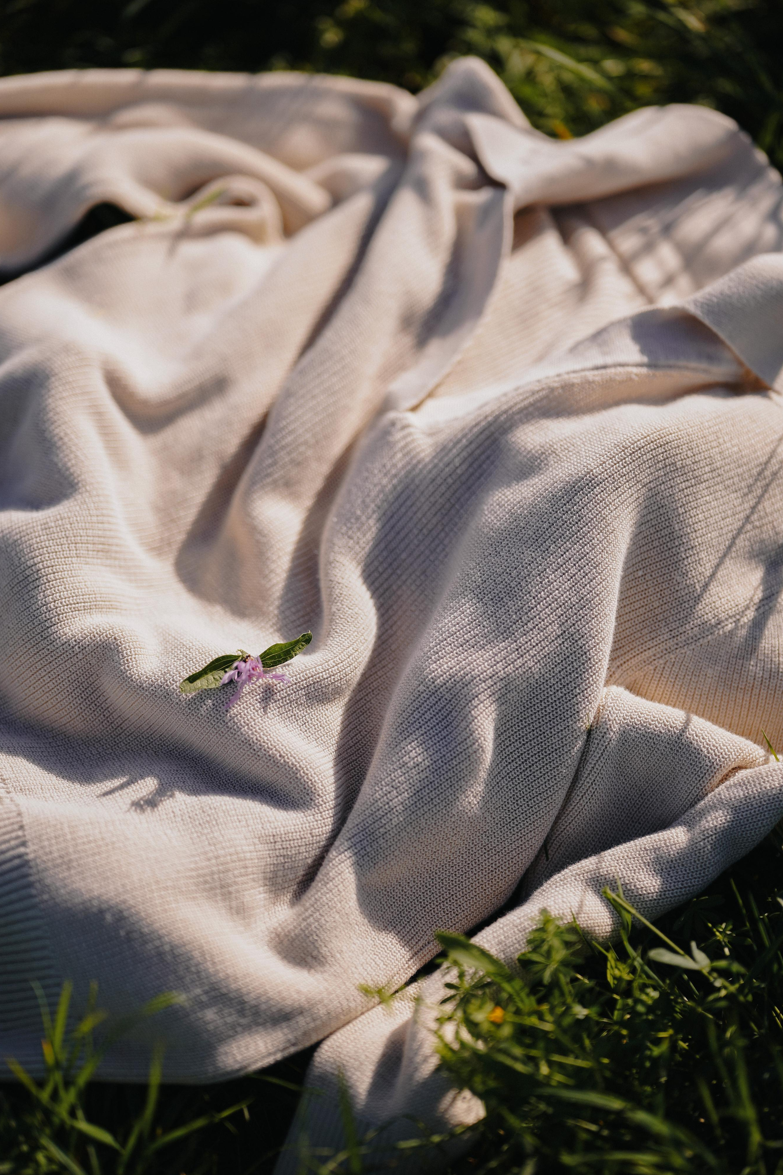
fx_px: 2838
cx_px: 389
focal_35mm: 87
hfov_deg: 15.7
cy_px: 587
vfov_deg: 23.4
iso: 100
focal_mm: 85
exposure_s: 1/8000
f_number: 1.4
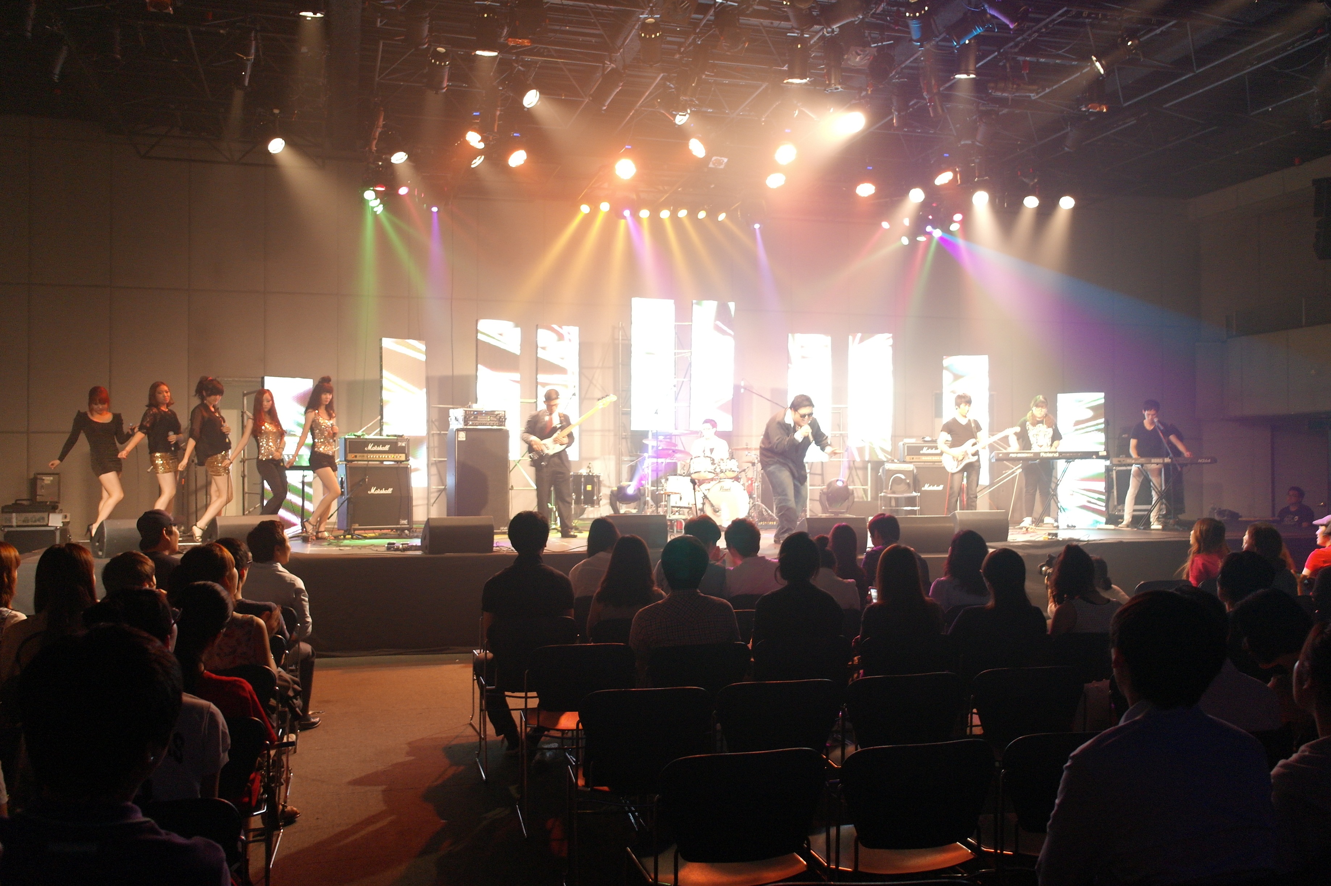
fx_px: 1108
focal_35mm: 30
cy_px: 443
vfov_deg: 43.6
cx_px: 666
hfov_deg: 62.0
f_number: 3.5
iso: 500
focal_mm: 20
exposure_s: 1/15
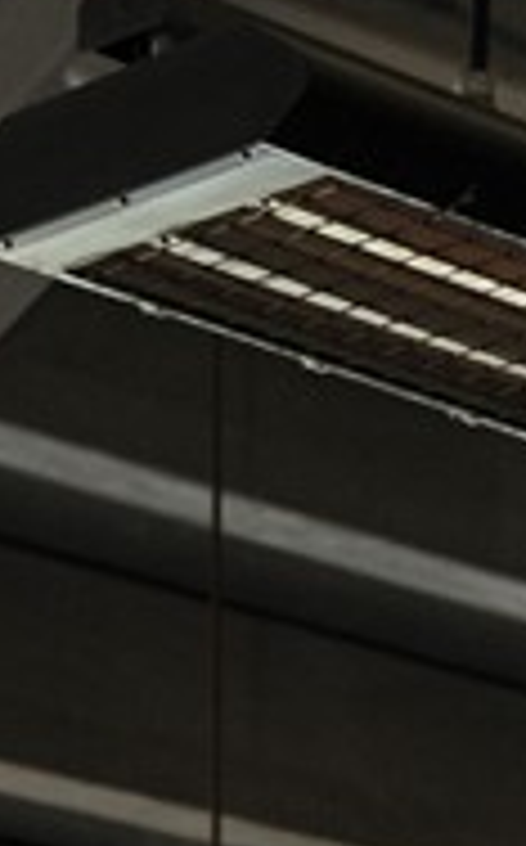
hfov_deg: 6.0
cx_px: 542
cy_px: 1966
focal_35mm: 217
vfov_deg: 8.8
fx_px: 4992
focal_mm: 40
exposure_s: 1/160
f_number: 3.5
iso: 1000
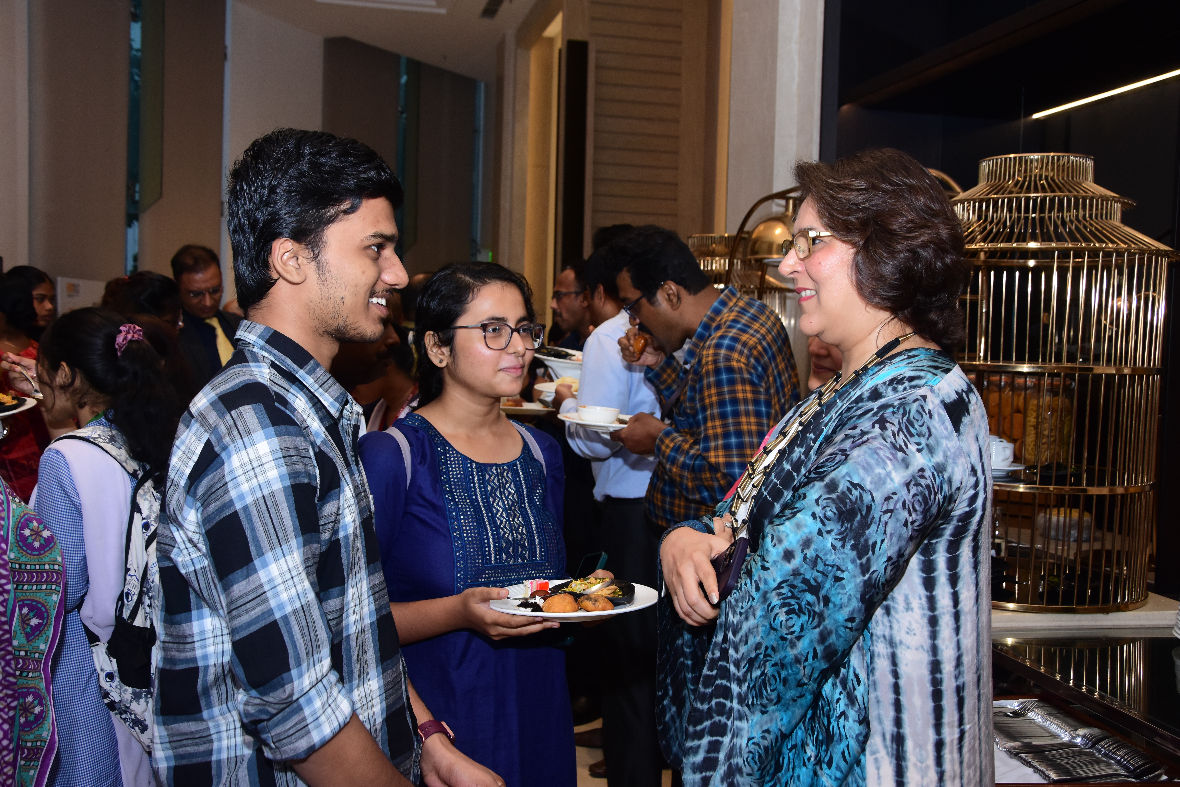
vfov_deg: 36.9
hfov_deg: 53.1
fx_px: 1180
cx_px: 590
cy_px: 394
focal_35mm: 36
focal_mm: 24
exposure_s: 1/200
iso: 1000
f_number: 5.6
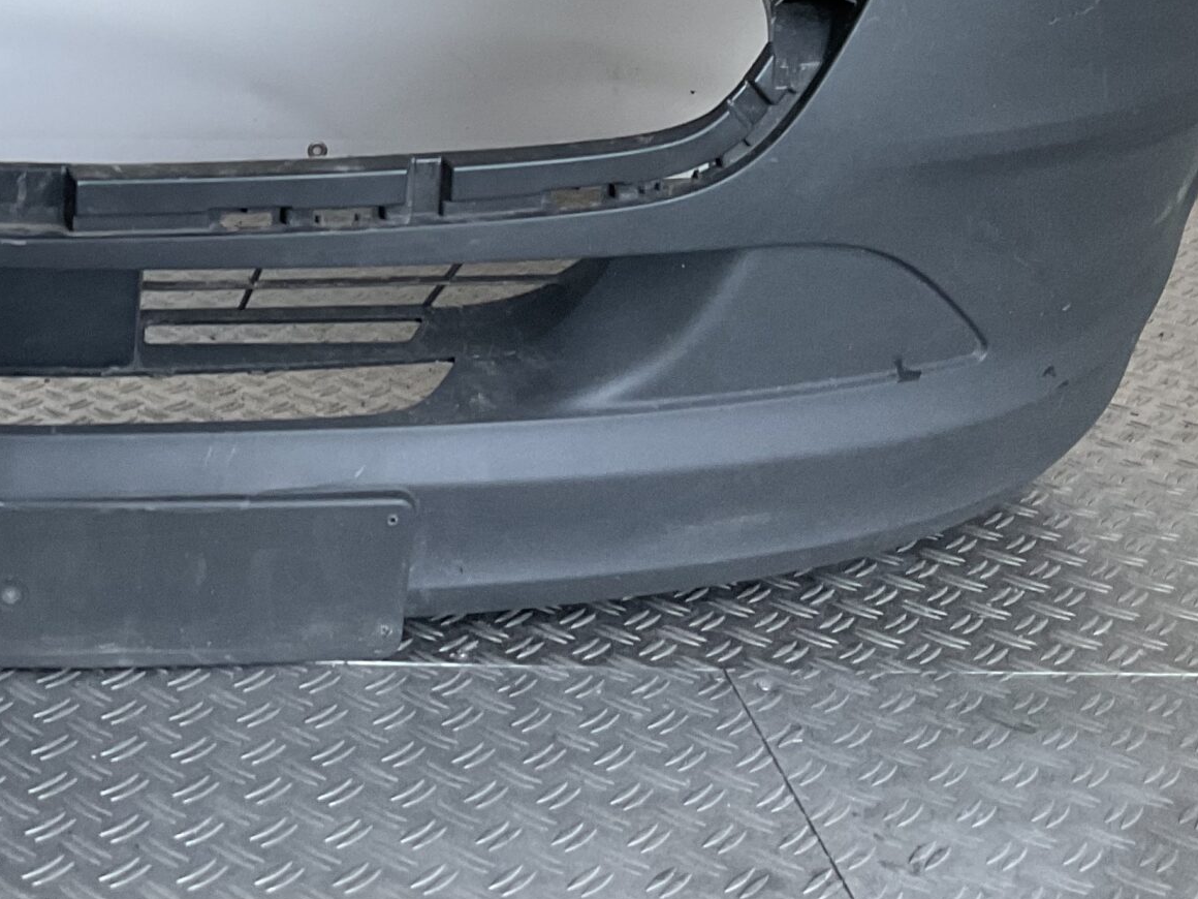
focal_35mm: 64
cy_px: -21
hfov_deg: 28.8
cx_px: 61
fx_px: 2215
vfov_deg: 22.0
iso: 64
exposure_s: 1/60
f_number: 1.8
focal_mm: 3
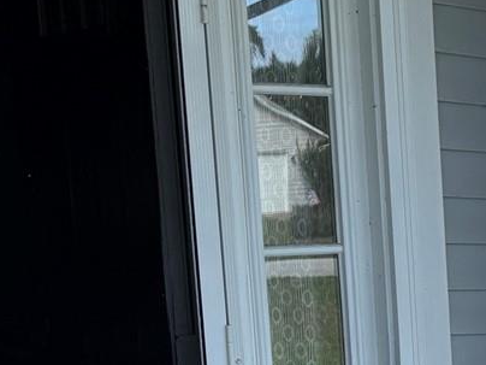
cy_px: 381
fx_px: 1334
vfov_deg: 15.2
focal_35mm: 95
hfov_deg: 17.0
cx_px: 879
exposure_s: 1/1215
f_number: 1.78
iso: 80
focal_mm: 6.76
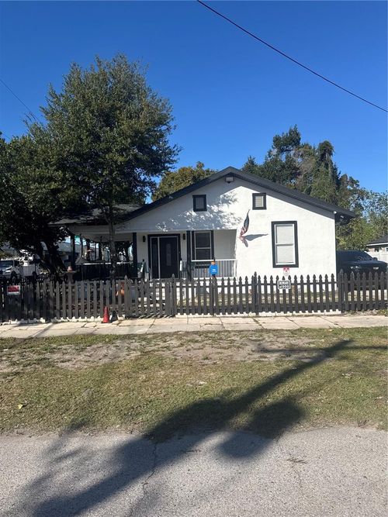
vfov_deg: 71.6
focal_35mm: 24
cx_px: 194
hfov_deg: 56.8
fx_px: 359
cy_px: 258
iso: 80
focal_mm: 6.76
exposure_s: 1/4950
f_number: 1.78
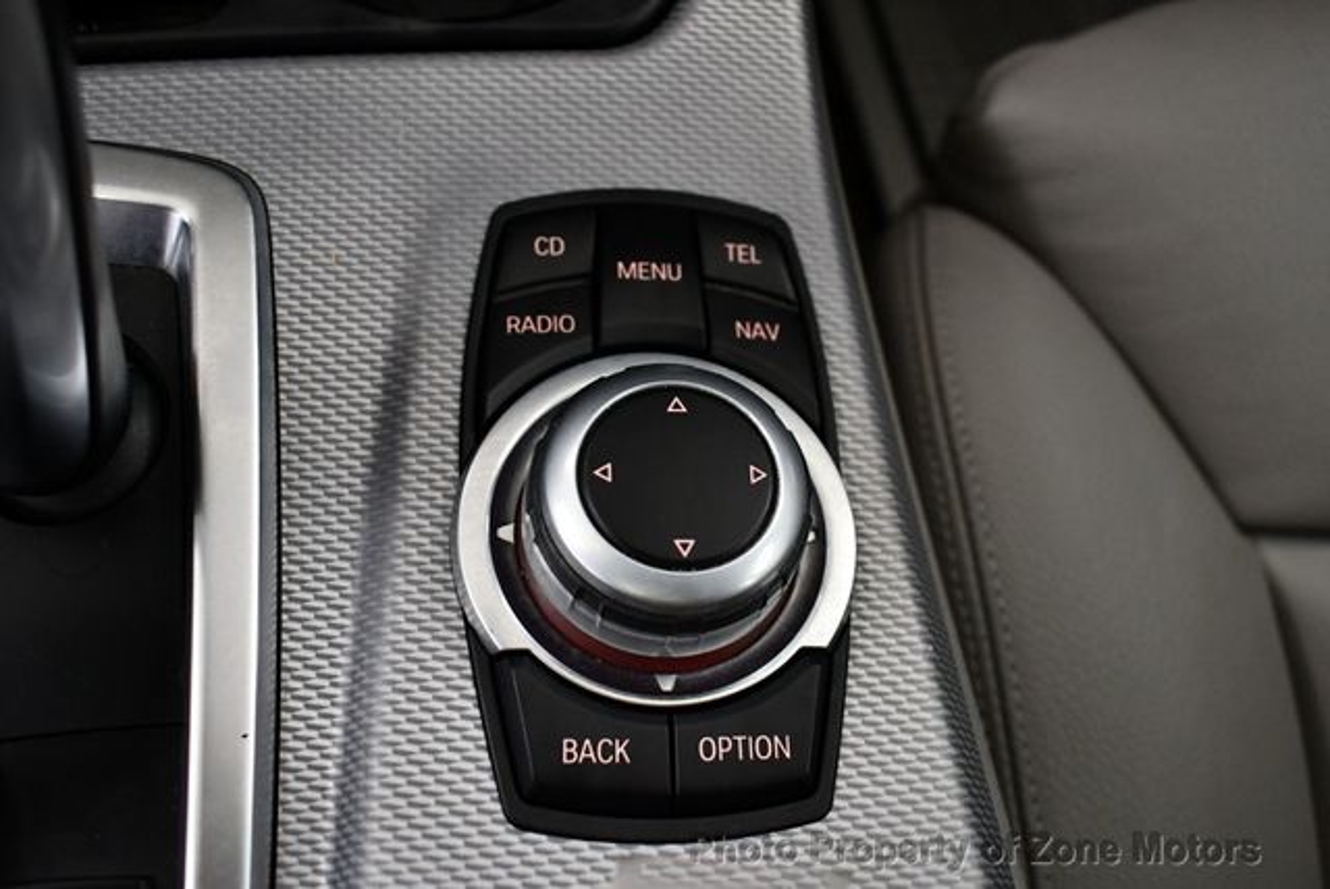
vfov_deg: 36.9
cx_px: 665
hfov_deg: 53.1
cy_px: 444
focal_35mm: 36
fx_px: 1331
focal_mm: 18
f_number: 3.5
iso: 1400
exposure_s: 1/125
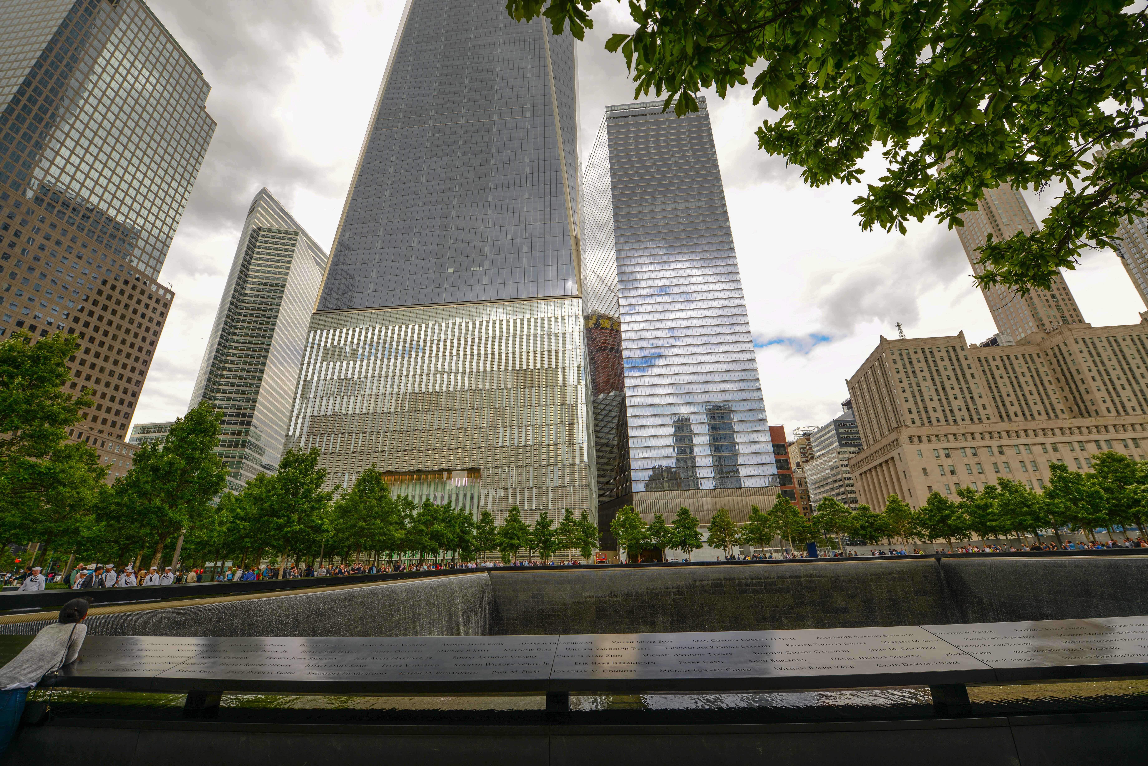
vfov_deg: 81.2
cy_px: 383
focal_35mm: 14
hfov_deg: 104.2
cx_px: 574
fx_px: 447
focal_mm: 14
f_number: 5.6
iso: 100
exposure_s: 1/320
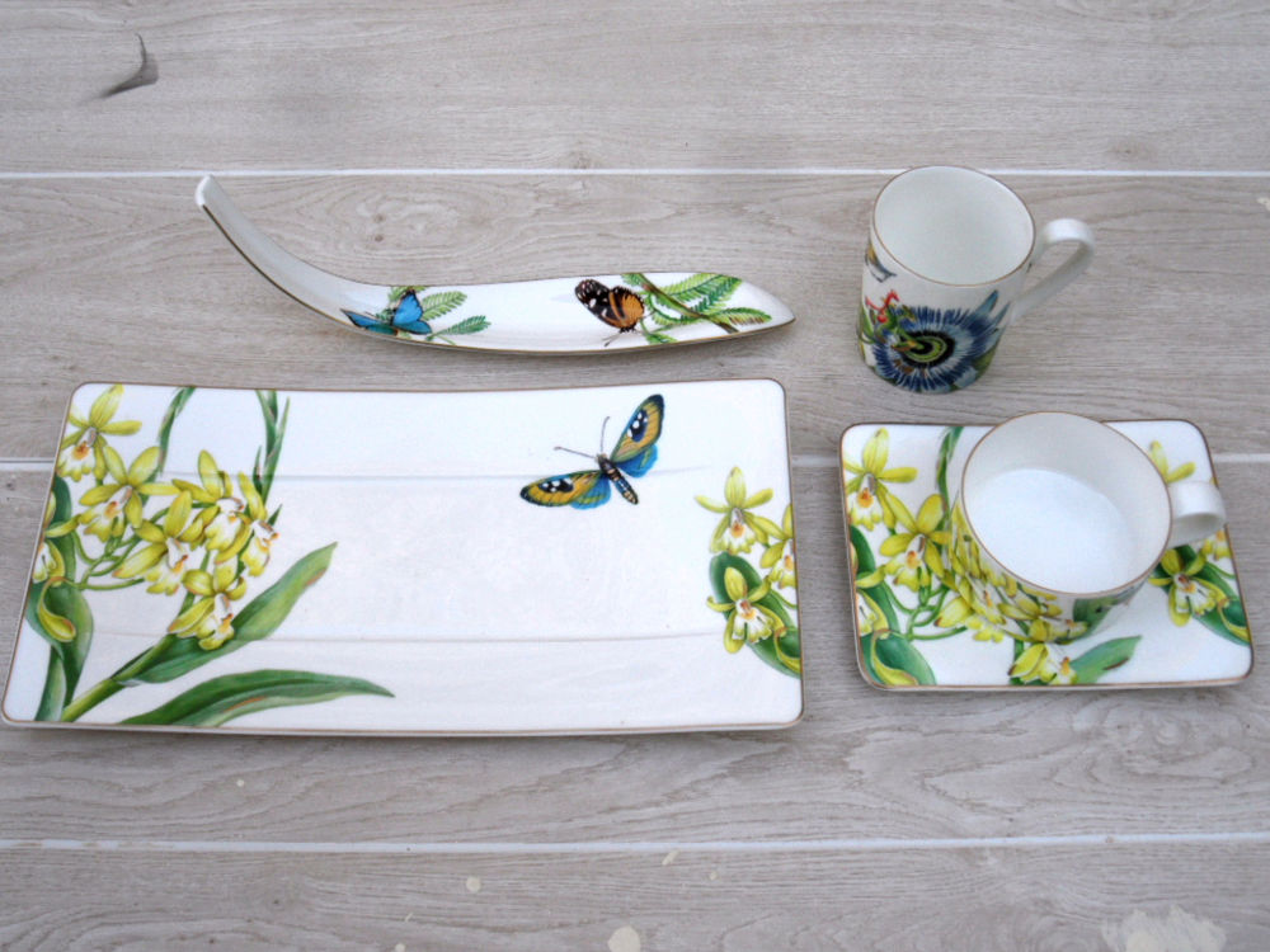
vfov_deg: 36.0
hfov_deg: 46.8
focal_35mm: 40
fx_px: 1468
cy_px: 476
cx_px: 635
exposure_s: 1/250
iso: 80
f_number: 3.6
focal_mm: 6.5
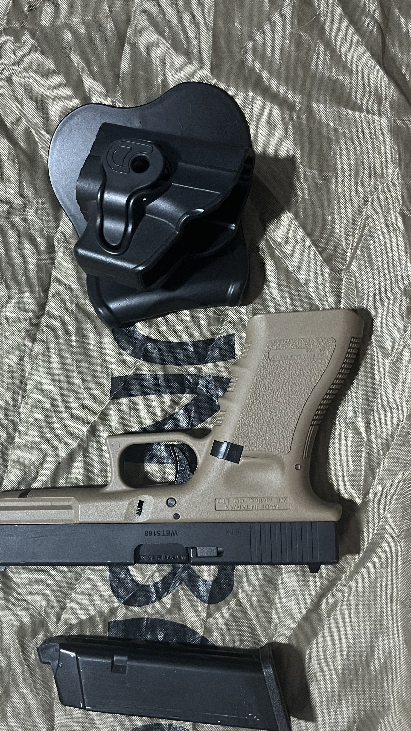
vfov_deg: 55.1
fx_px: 697
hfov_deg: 32.6
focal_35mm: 36
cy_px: 409
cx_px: 147
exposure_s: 1/50
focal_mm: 5.1
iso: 200
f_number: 1.6
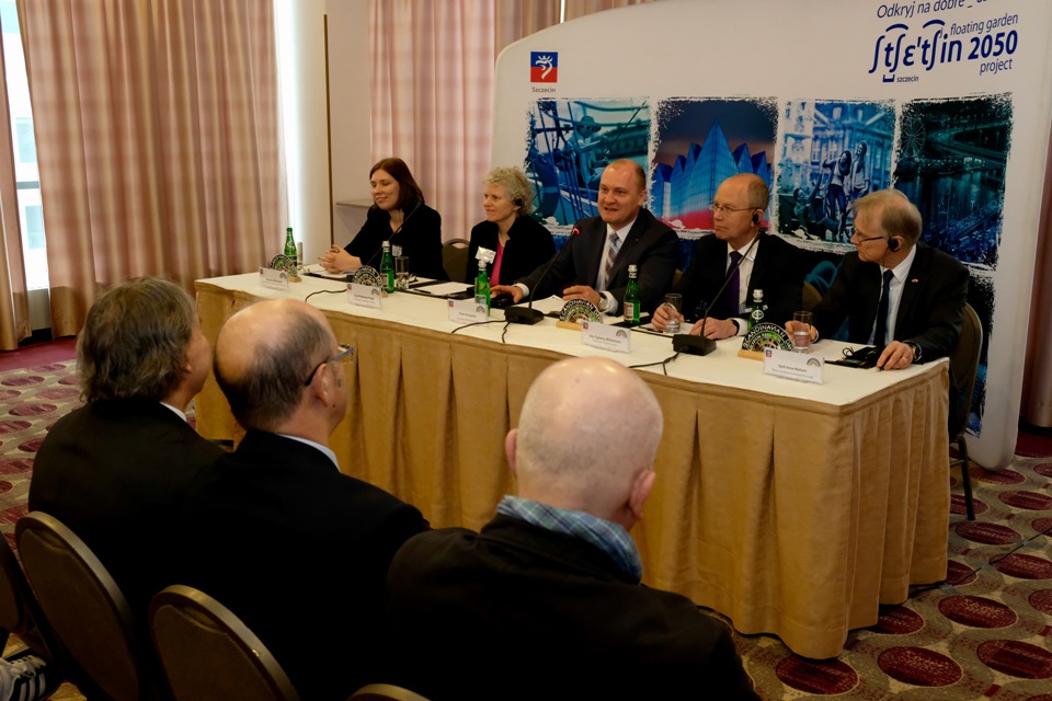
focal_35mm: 36
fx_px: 1052
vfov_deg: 36.9
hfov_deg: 53.1
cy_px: 350
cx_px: 526
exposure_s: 1/60
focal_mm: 24.3
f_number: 5.6
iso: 3200
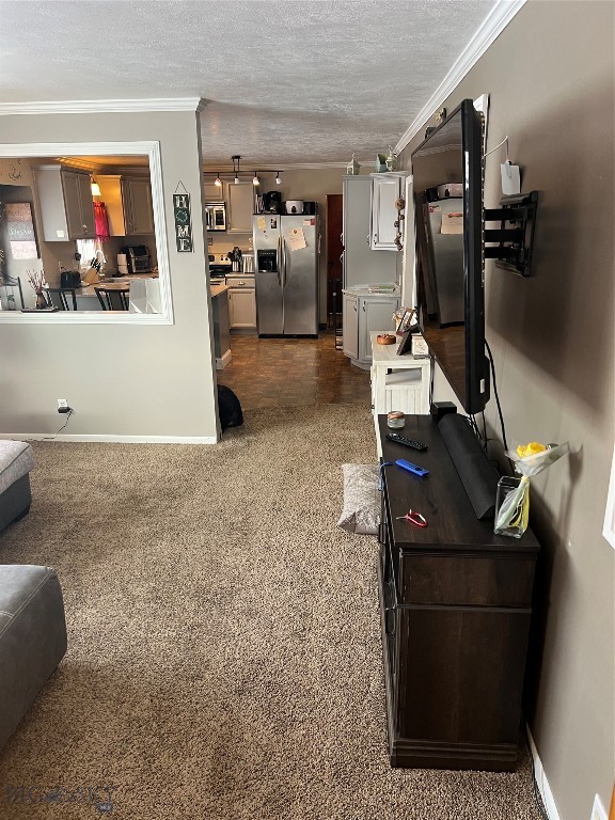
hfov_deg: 53.1
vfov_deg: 67.3
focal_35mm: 26
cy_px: 410
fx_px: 616
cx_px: 308
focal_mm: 5.7
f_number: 1.5
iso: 80
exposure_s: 1/60
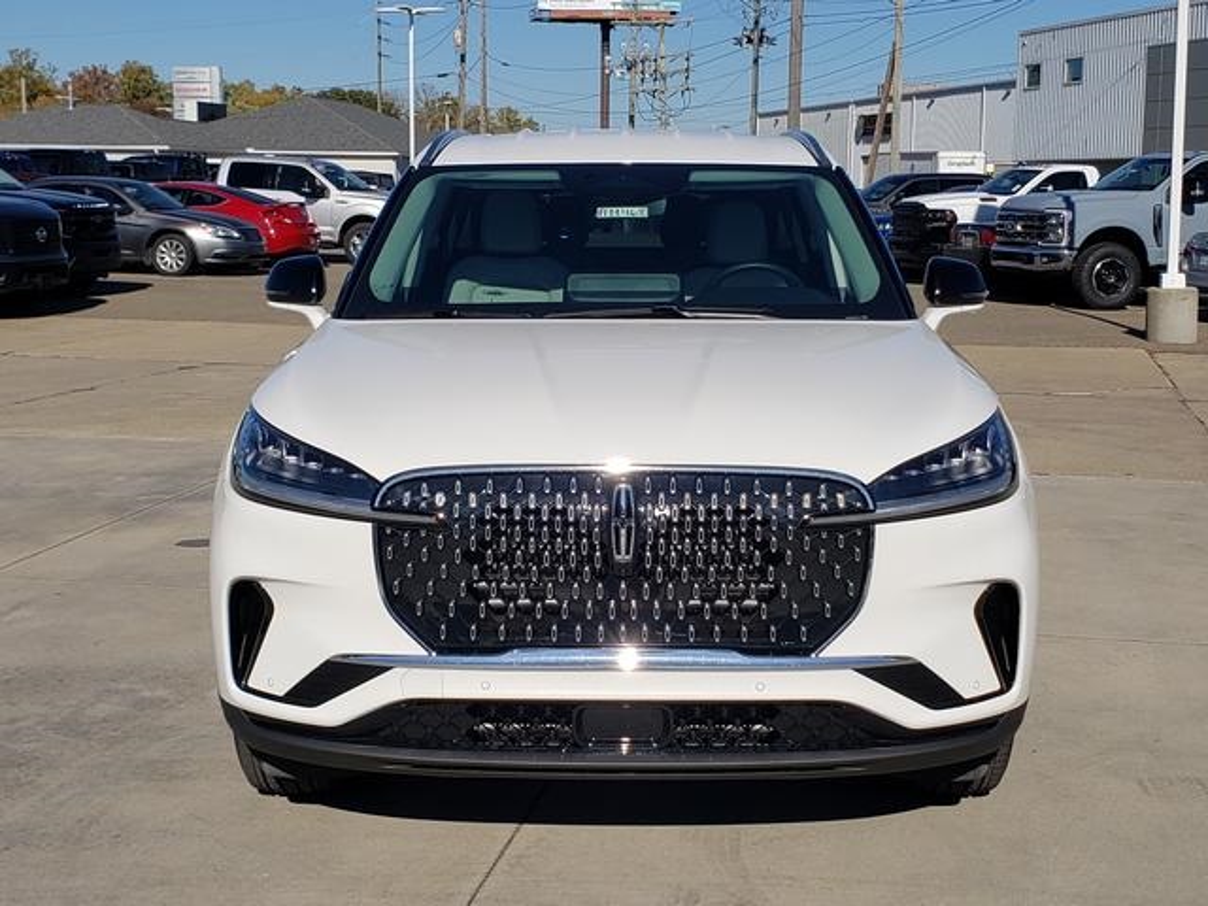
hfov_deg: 67.3
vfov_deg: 53.1
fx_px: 907
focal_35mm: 26
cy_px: 453
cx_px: 604
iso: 50
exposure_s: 1/3667
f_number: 2.4
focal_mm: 4.3
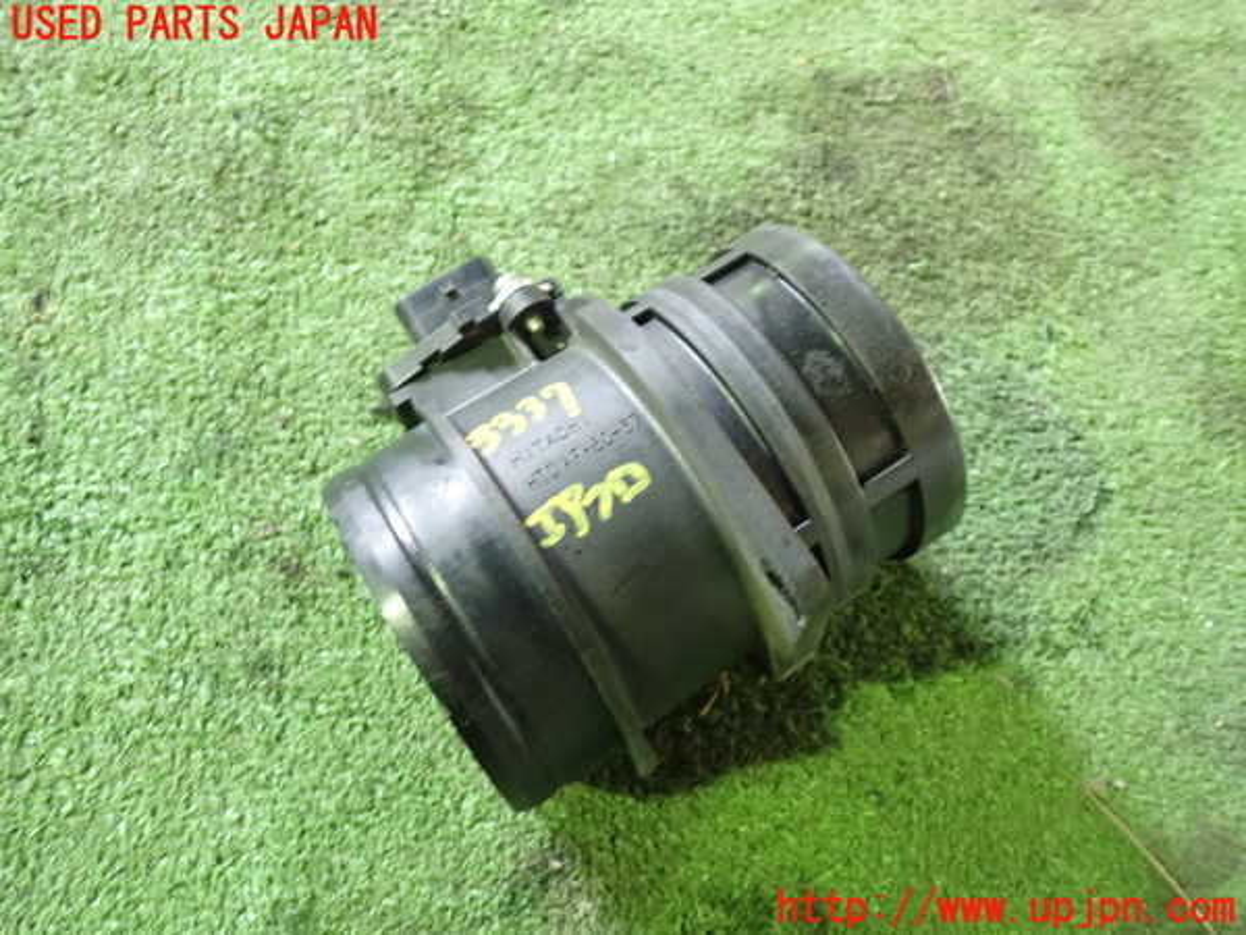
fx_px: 1080
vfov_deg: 46.8
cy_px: 468
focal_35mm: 30
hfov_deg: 60.0
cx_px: 623
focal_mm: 5.4
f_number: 2.3
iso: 800
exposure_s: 1/30
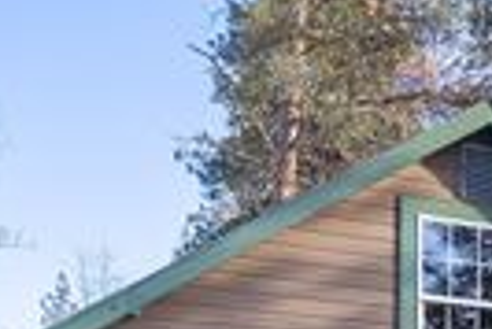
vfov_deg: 12.8
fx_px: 1346
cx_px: 533
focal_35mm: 98
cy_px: 577
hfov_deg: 19.9
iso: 100
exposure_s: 1/8000
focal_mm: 26.1
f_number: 2.8
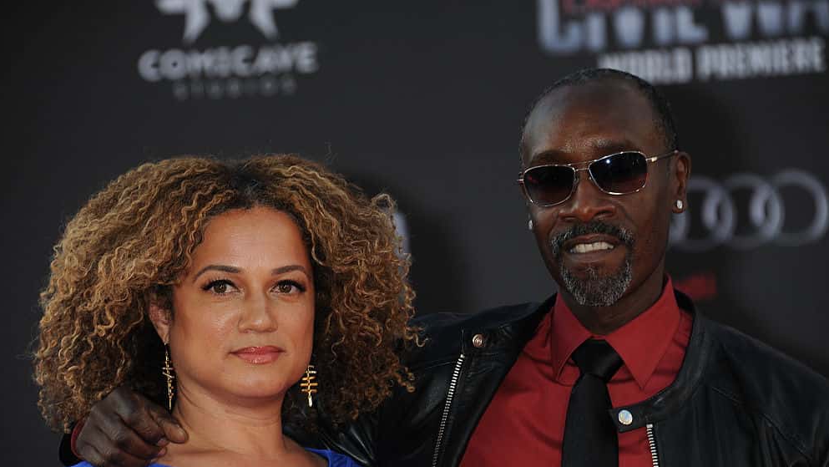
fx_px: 4507
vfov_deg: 5.9
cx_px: 412
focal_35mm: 205
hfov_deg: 10.5
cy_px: 270
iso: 640
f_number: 7.1
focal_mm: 190
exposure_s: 1/320
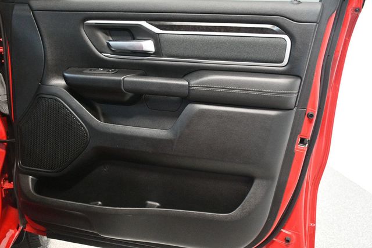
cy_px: 124
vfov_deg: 36.8
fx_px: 372
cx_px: 186
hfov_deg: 53.2
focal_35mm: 36
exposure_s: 1/60
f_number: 3.8
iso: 5000
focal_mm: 24
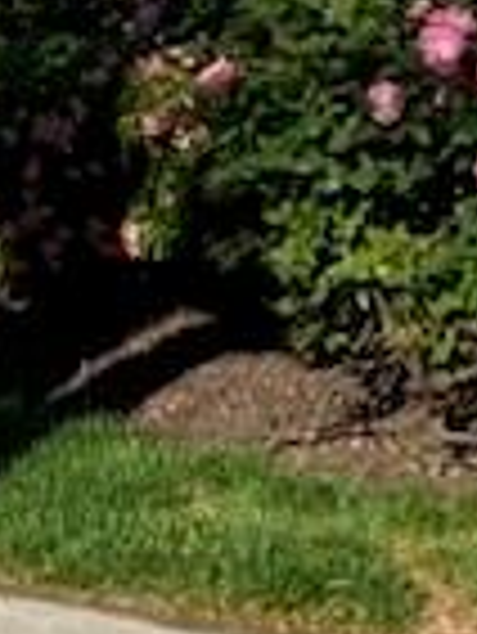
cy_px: -387
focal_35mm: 118
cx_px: 117
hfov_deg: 12.5
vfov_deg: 15.1
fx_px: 2165
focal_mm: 4.25
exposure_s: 1/2358
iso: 32
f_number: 1.8
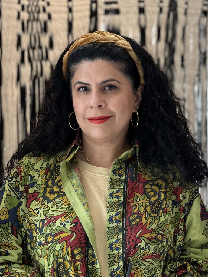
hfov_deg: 19.1
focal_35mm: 77
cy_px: 138
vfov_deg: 25.3
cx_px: 104
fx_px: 617
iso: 125
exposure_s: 1/60
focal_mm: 9
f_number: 2.8
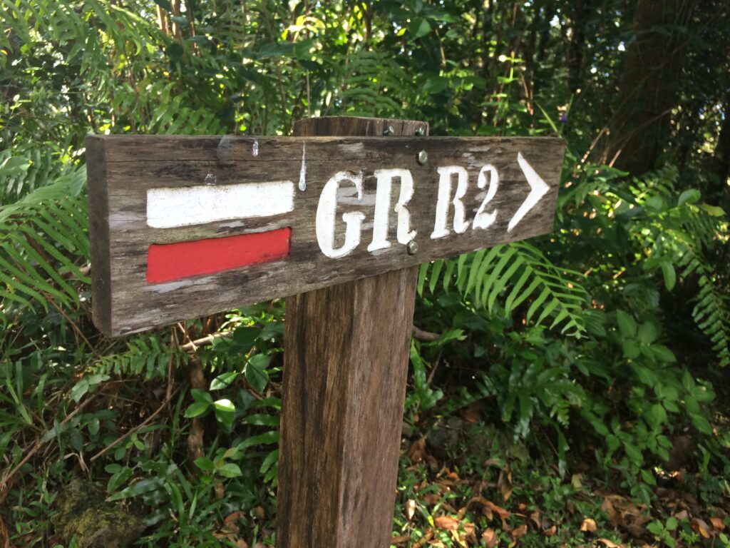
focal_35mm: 29
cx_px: 365
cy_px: 274
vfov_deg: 48.2
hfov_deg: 61.7
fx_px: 612
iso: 32
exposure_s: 1/33
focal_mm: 4.15
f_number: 2.2
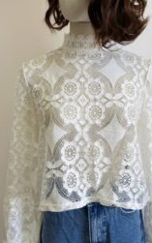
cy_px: 104
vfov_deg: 45.1
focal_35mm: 44
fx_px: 291
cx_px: 90
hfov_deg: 29.2
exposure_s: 1/120
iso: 125
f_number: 1.6
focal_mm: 5.96
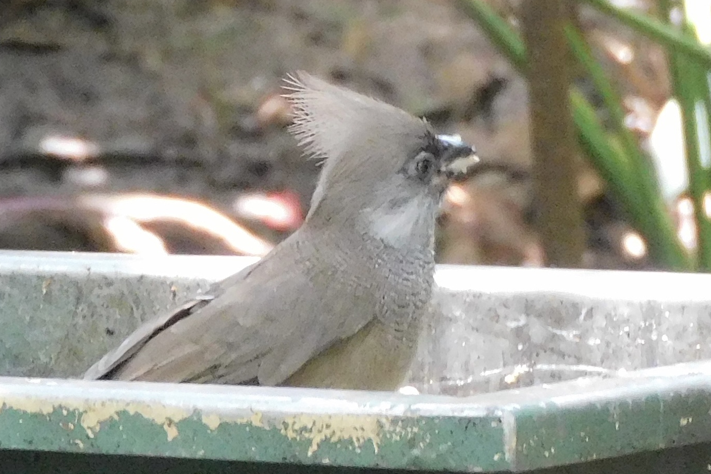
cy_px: 210
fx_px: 4128
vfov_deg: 6.6
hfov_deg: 9.8
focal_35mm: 209
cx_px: 356
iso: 800
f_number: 5.3
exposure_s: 1/40
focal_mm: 35.8
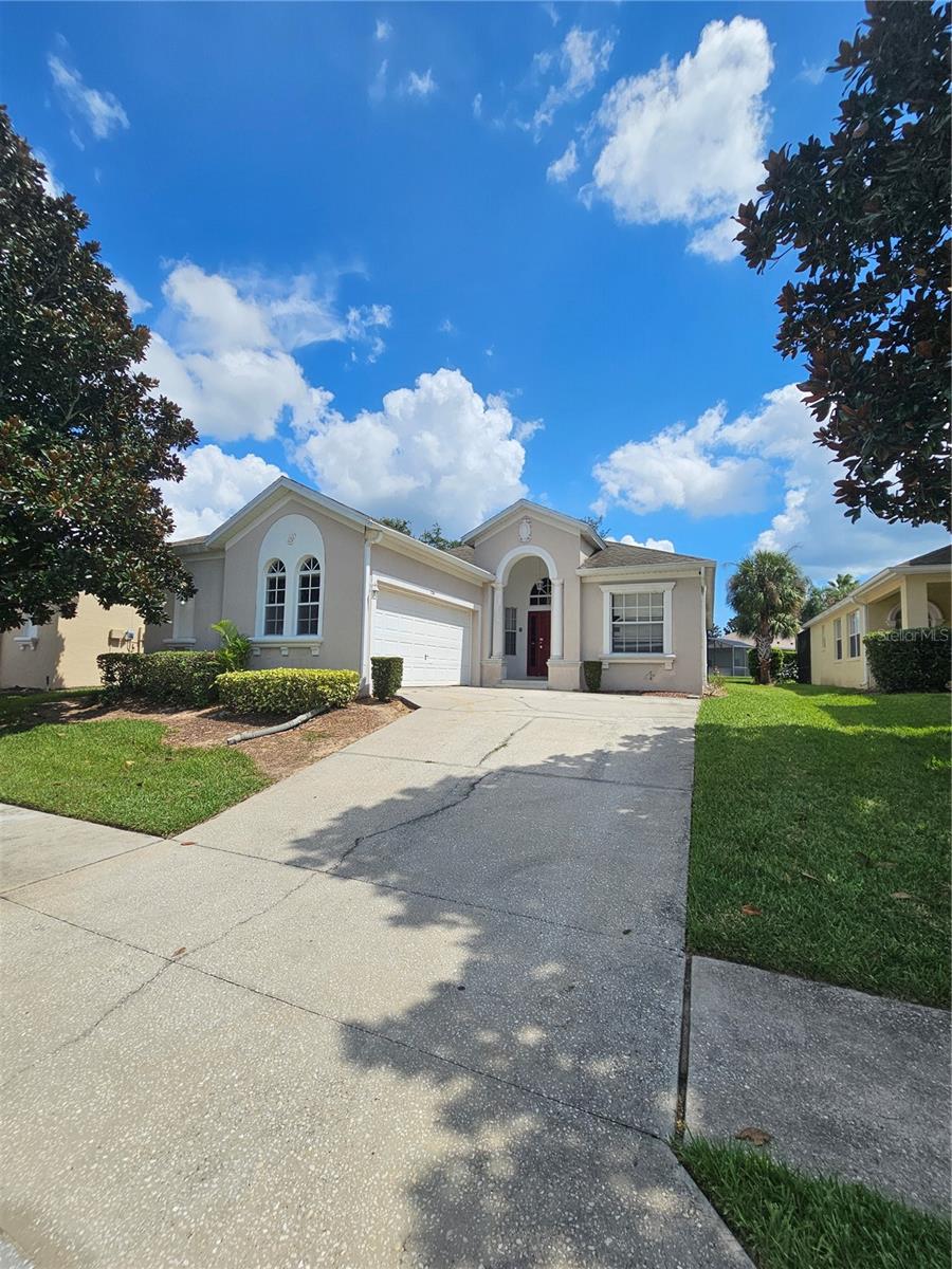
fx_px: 477
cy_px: 634
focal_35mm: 13
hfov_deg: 89.9
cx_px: 476
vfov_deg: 106.2
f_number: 2.2
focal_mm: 2.2
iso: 50
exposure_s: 1/4385
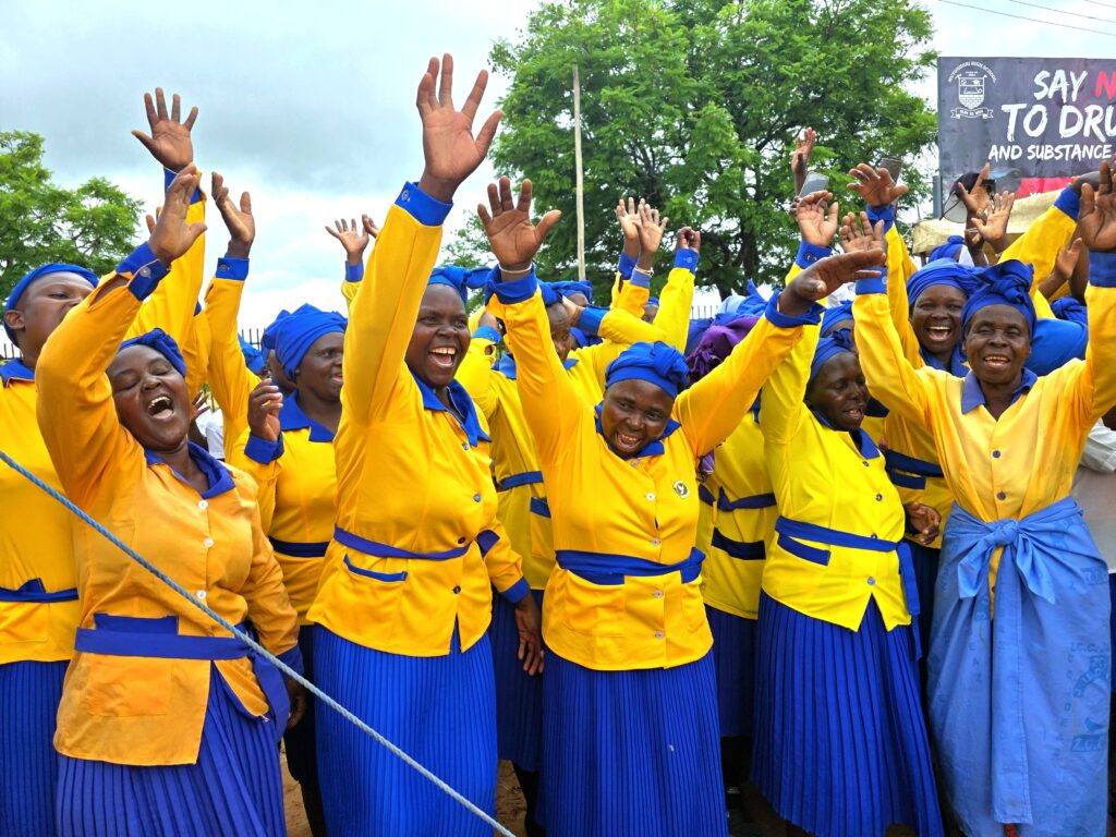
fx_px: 742
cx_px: 558
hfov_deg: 73.9
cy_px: 418
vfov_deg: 58.9
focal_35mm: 23
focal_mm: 6.3
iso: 25
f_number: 1.7
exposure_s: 1/370
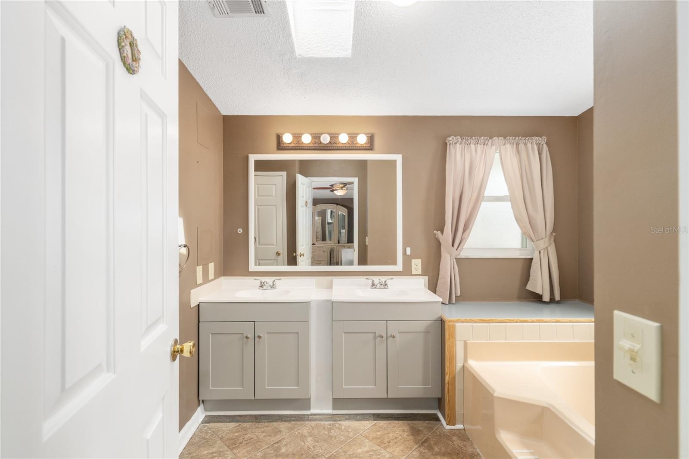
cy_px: 230
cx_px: 344
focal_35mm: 16
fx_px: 306
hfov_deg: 96.7
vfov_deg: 73.7
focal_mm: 16
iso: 500
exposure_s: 1/50
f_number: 8
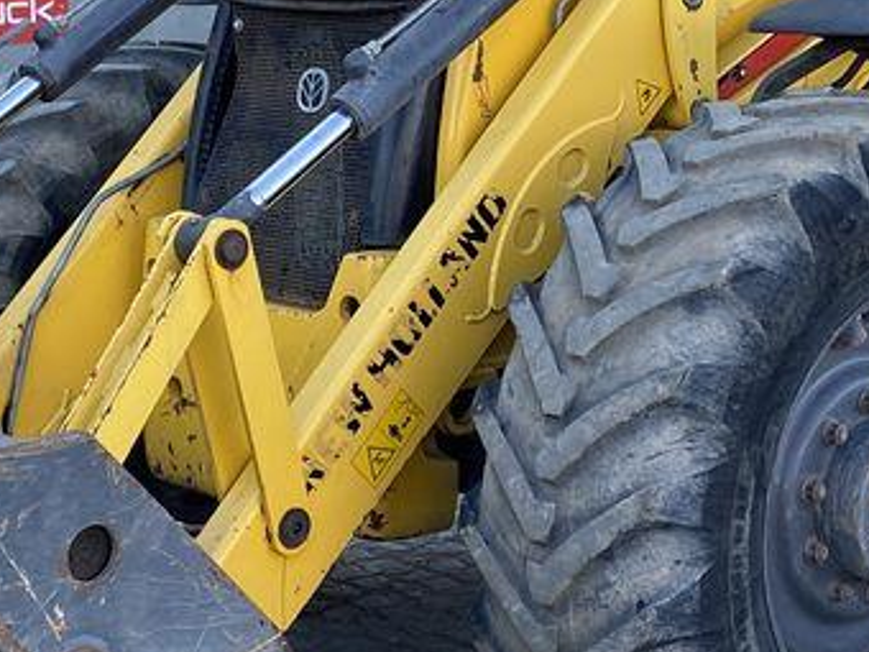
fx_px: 2460
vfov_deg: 15.1
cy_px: 243
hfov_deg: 20.0
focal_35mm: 98
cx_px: 573
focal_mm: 4.25
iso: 32
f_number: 1.8
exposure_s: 1/179
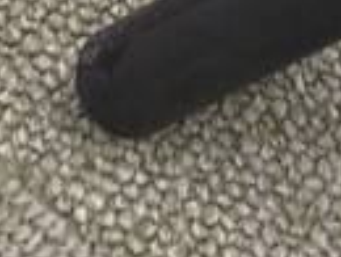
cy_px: -299
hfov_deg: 13.4
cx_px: 658
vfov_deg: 10.4
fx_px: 1263
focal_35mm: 128
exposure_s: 1/60
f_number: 1.8
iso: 160
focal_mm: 4.25
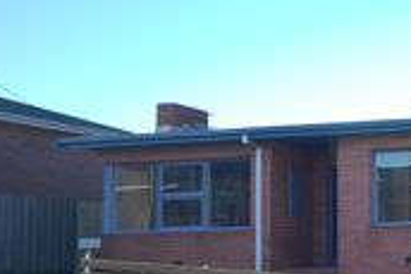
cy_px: 170
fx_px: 937
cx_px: 550
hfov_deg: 22.0
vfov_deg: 16.7
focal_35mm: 82
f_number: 5.6
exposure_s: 1/125
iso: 400
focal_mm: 20
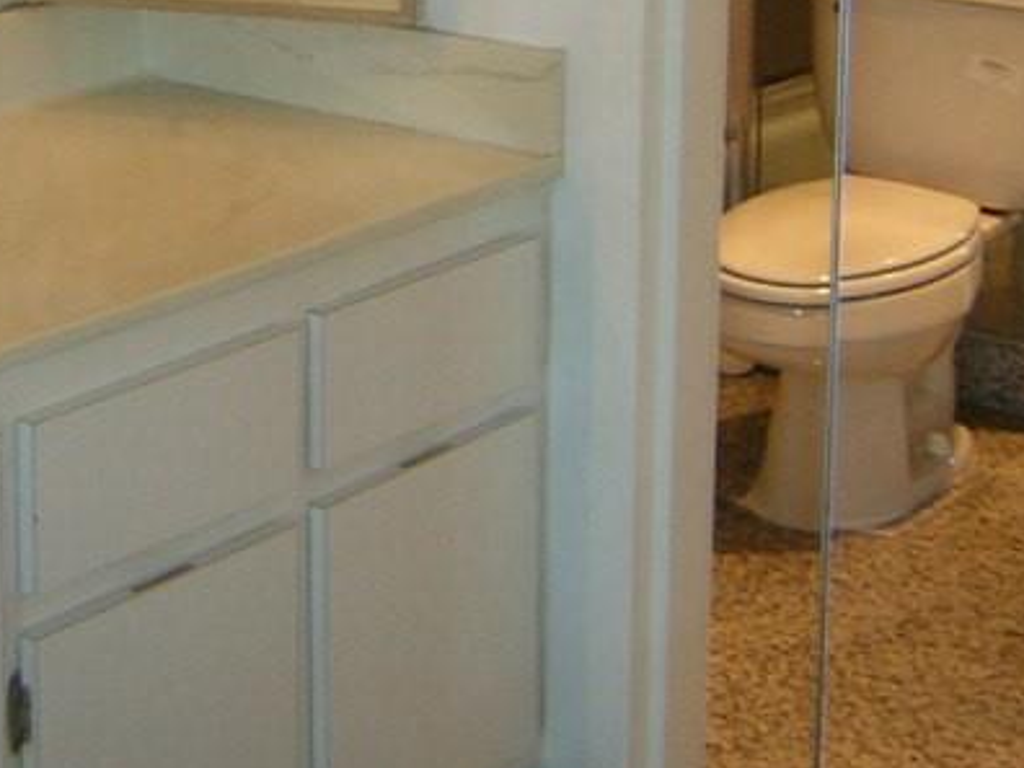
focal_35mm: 93
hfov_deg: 21.1
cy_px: -111
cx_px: 416
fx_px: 2751
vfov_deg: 15.4
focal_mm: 4.7
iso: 50
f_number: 2.6
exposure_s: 1/30
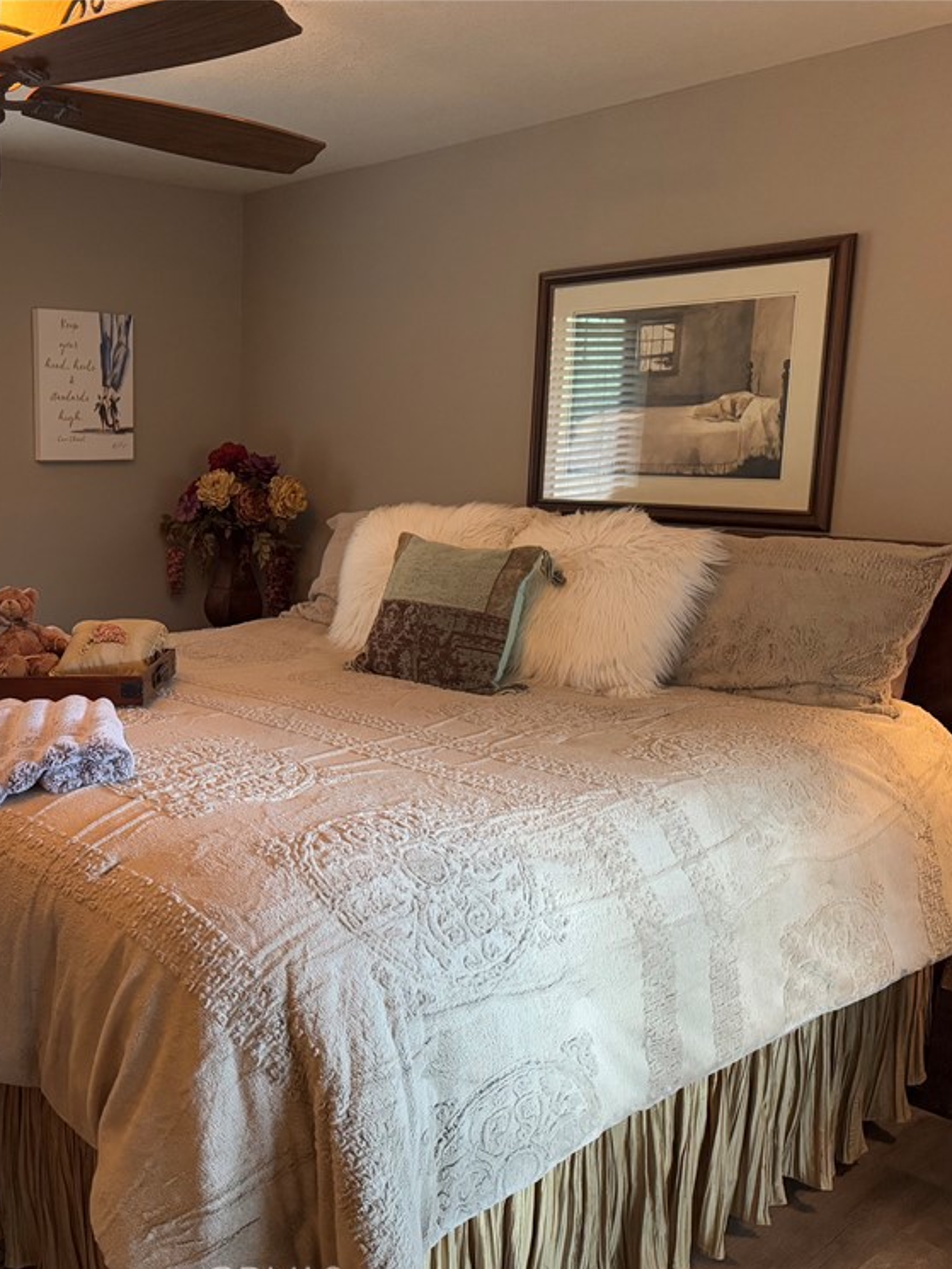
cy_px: 652
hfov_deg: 40.4
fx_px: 1210
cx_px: 138
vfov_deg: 55.3
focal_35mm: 33
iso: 640
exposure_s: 1/60
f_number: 1.78
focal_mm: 6.76
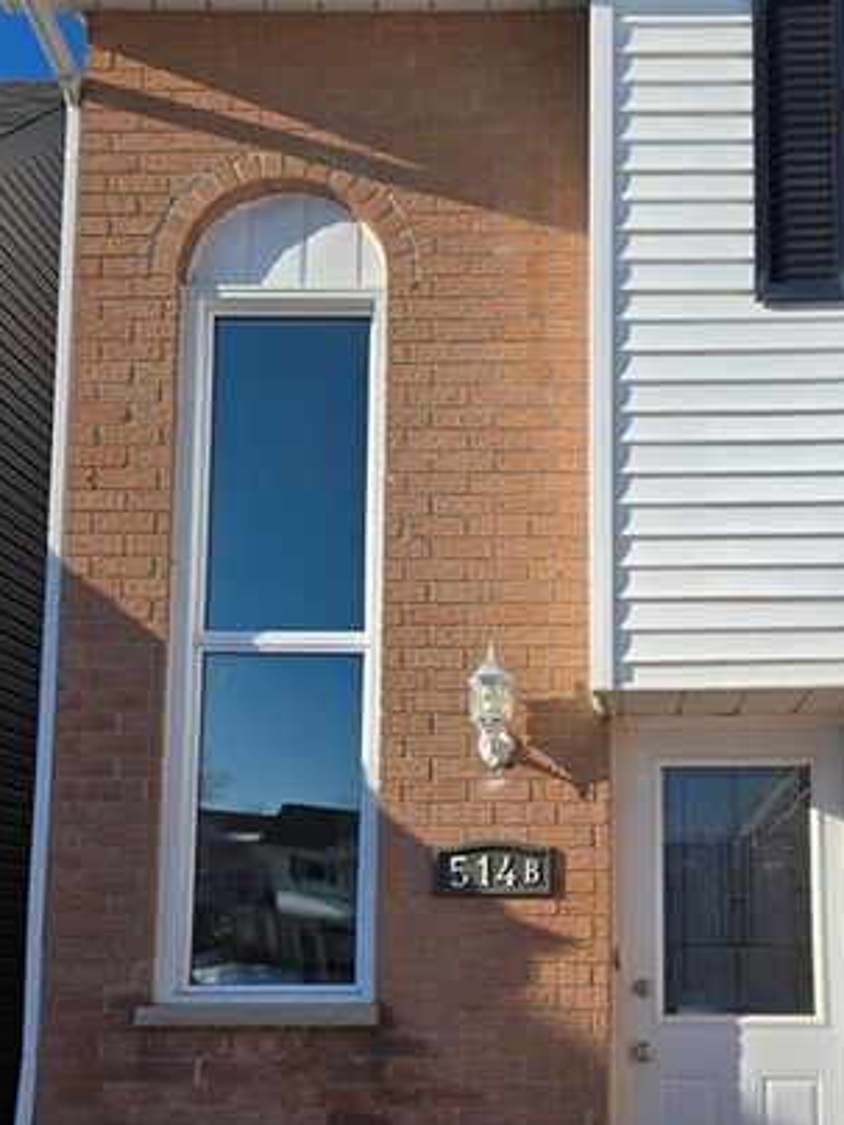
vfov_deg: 47.7
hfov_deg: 36.9
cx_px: 621
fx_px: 1235
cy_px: 795
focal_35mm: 38
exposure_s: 1/2222
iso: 25
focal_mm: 5.4
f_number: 1.8
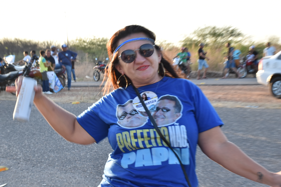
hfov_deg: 22.6
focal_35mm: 90
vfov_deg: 15.2
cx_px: 140
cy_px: 94
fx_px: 702
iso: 400
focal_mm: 60
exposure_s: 1/100
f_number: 13
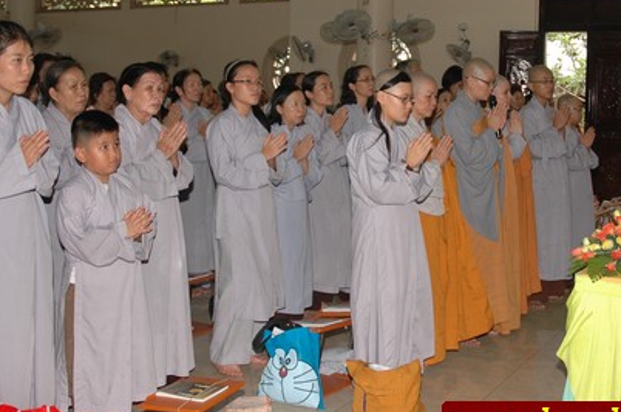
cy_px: 116
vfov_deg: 30.7
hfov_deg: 44.9
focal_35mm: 43
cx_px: 406
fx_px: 741
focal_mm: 18
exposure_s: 1/60
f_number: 4
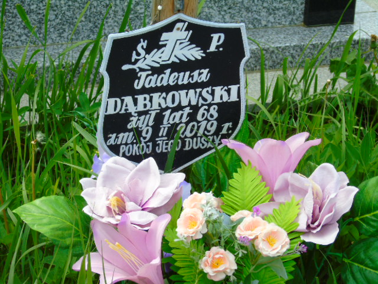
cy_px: 142
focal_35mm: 142
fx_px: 1551
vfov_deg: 10.4
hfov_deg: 13.9
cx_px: 189
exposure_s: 1/250
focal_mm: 25
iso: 80
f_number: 4.7
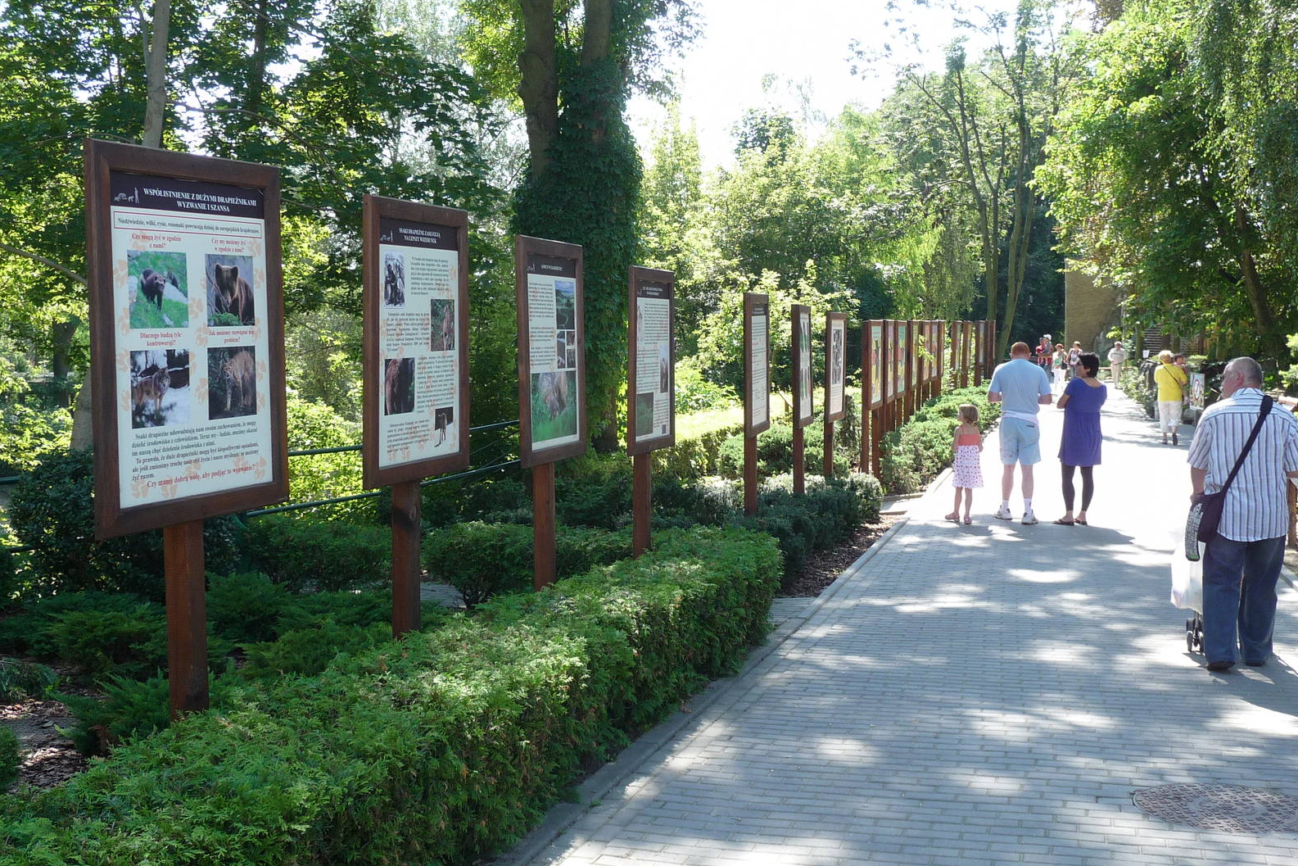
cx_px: 644
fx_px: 1514
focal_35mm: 42
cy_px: 403
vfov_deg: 31.9
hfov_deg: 46.4
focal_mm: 6
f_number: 3.7
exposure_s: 1/125
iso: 100
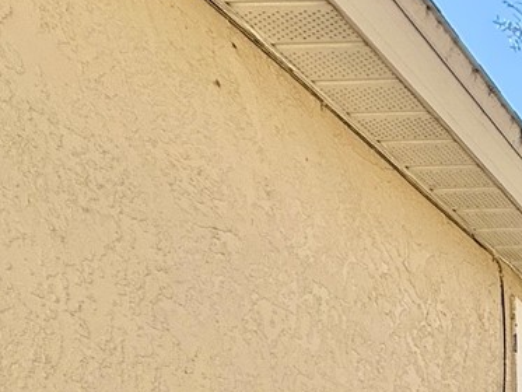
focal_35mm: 60
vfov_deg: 19.1
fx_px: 905
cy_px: 690
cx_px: 929
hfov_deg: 21.5
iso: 64
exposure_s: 1/328
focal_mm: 2.22
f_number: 2.2
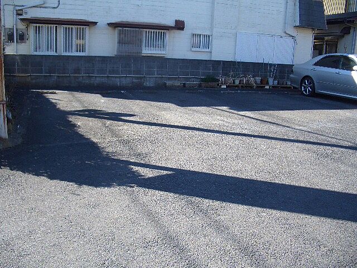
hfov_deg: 52.6
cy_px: 134
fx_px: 361
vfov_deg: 40.7
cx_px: 178
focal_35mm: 35
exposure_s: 1/250
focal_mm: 5.8
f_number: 2.6
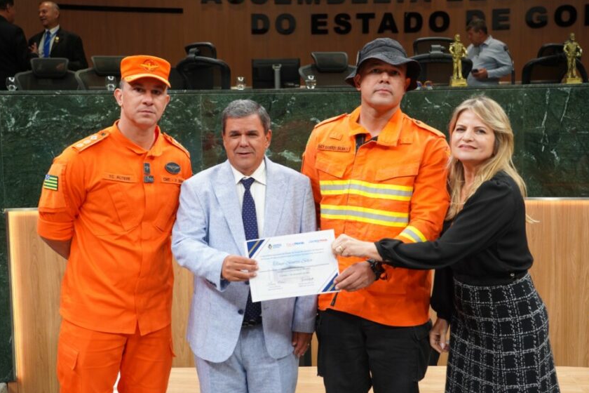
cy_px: 206
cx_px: 285
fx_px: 736
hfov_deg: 43.6
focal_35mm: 45
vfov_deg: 29.9
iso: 1600
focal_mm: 42
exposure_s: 1/250
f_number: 5
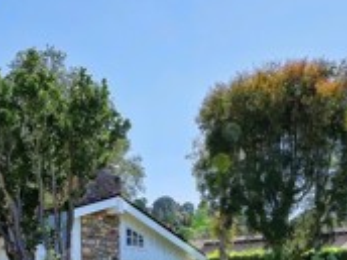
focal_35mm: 67
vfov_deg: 20.1
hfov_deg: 29.0
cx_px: 167
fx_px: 672
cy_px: 337
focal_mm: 9
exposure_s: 1/200
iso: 250
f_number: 11
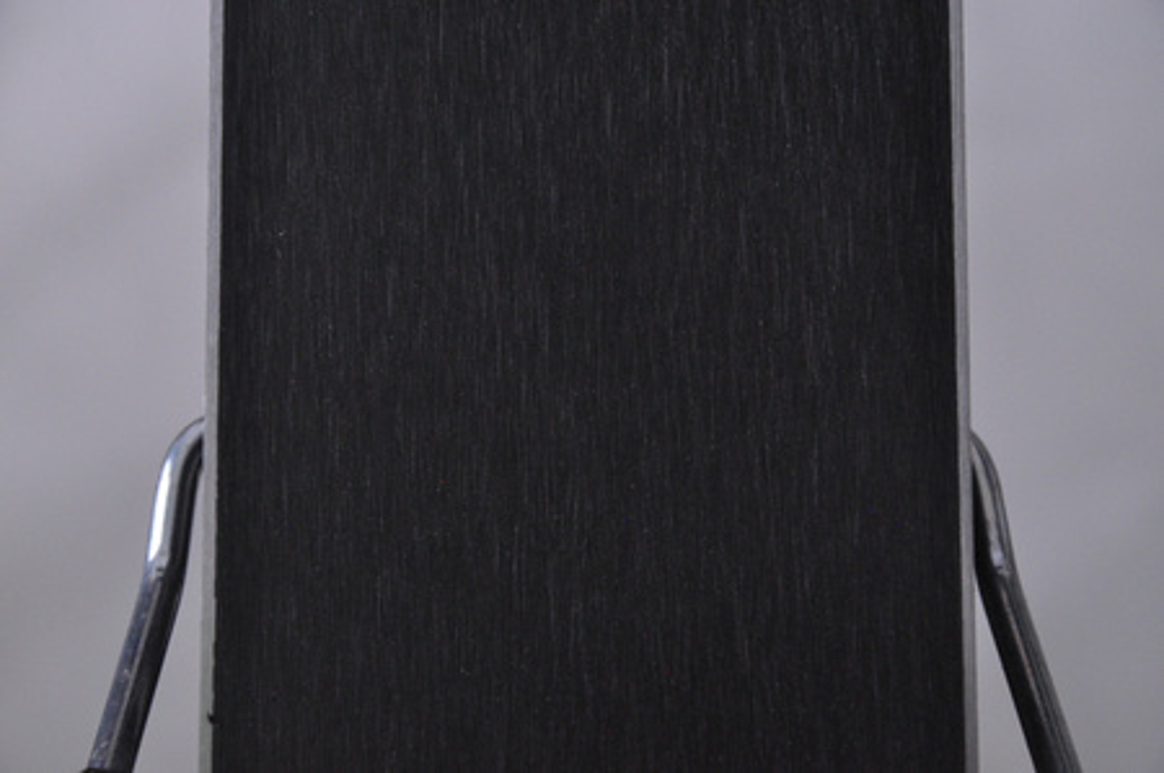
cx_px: 582
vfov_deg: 8.7
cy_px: 386
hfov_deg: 13.1
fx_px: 5087
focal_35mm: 158
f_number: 9.5
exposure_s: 1/125
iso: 3200
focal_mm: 105
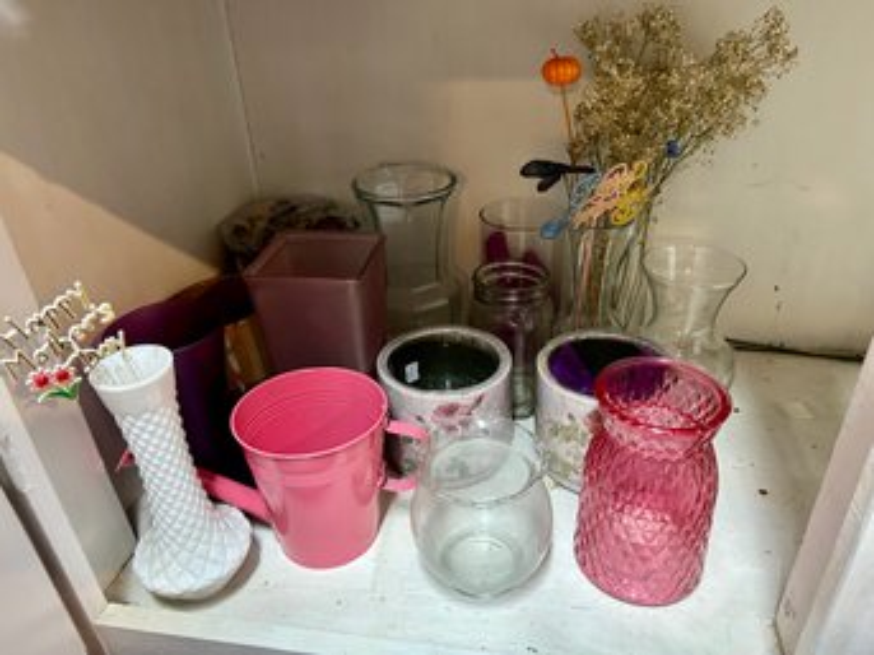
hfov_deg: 67.3
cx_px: 437
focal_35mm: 26
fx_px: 656
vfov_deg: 53.0
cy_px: 328
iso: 320
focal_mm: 5.7
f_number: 1.5
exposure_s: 1/60
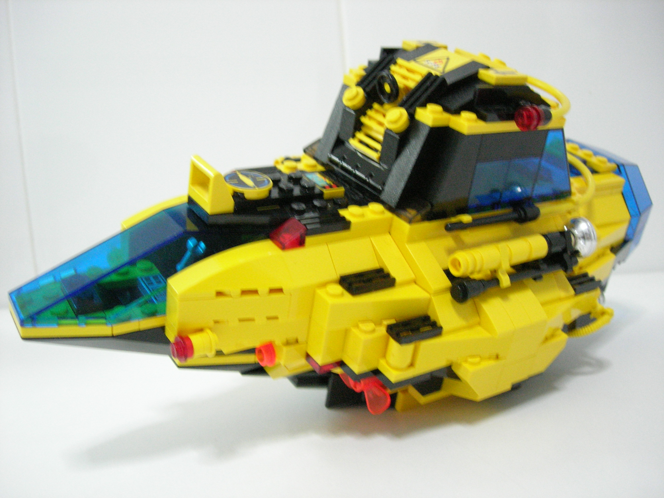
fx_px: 729
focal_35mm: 38
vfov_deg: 37.7
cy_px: 249
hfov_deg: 49.0
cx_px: 332
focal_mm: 7.8
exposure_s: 1/26.4
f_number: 2.8
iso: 400
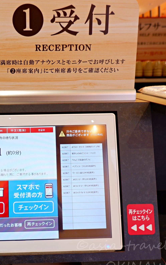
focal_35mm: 38
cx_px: 31
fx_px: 275
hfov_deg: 32.6
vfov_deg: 51.5
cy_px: 136
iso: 200
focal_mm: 15
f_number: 3.5
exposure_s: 1/58
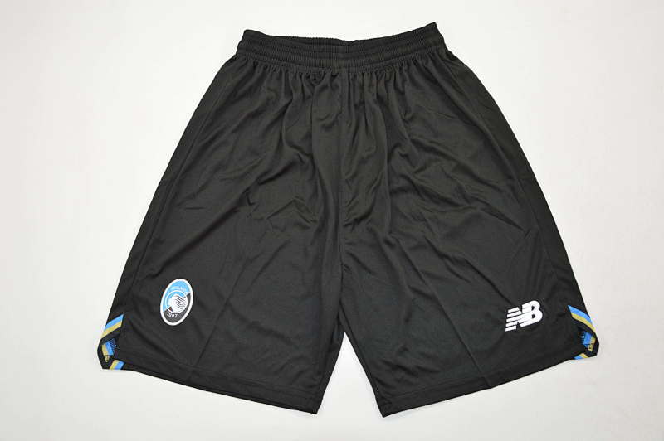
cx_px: 332
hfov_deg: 59.5
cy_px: 220
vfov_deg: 41.6
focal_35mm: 32
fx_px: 581
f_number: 5
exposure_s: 1/200
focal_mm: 21
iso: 400
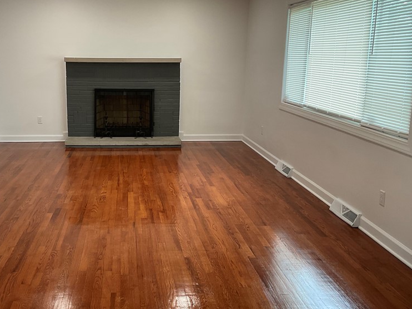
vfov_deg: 36.0
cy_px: 149
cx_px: 152
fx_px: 476
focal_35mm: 40
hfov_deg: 46.3
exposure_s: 1/60
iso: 40
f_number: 1.8
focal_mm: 3
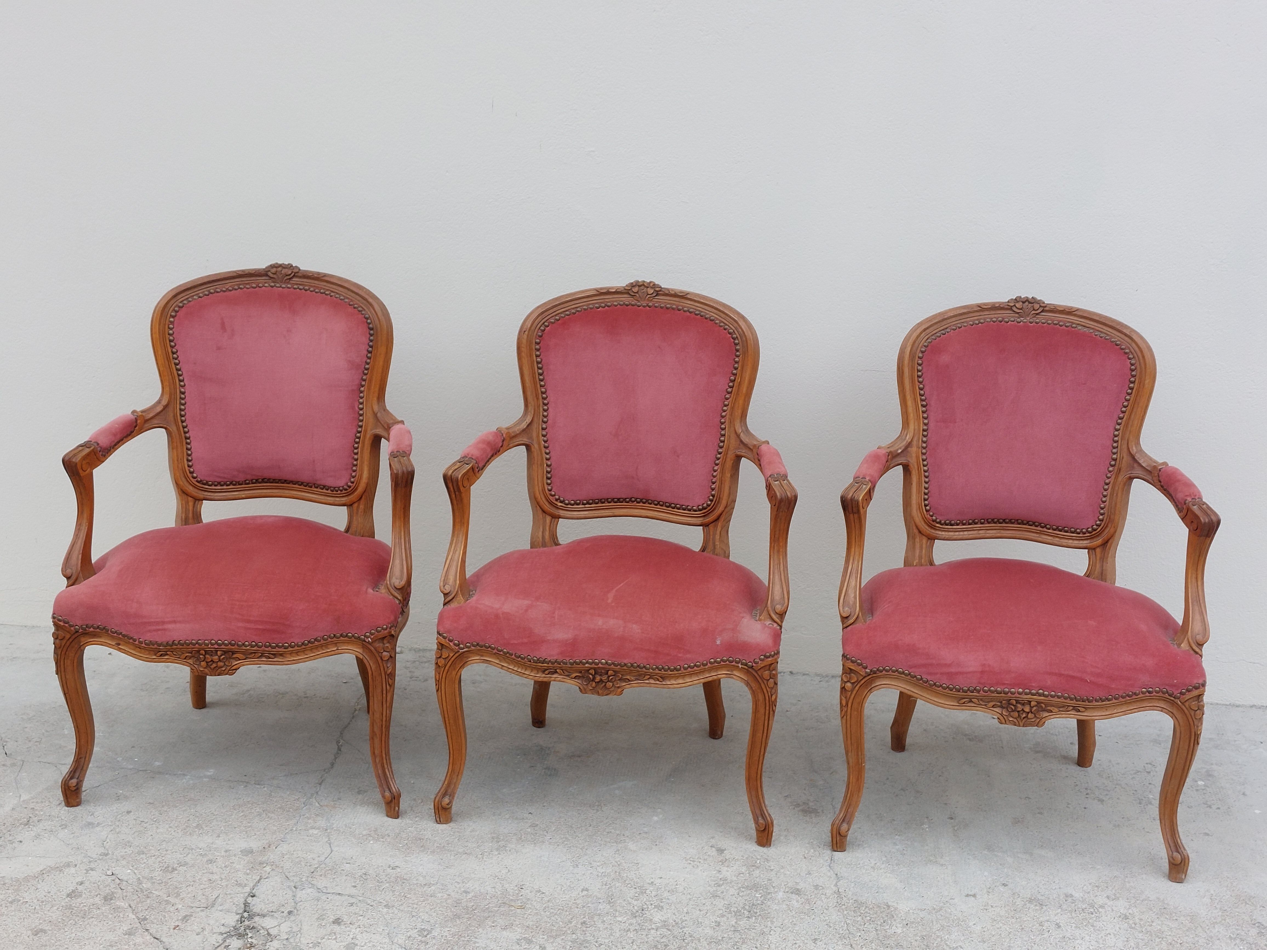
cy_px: 475
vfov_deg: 56.8
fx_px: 878
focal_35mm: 24
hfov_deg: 71.6
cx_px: 634
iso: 25
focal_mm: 5.23
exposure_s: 1/335
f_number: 1.8
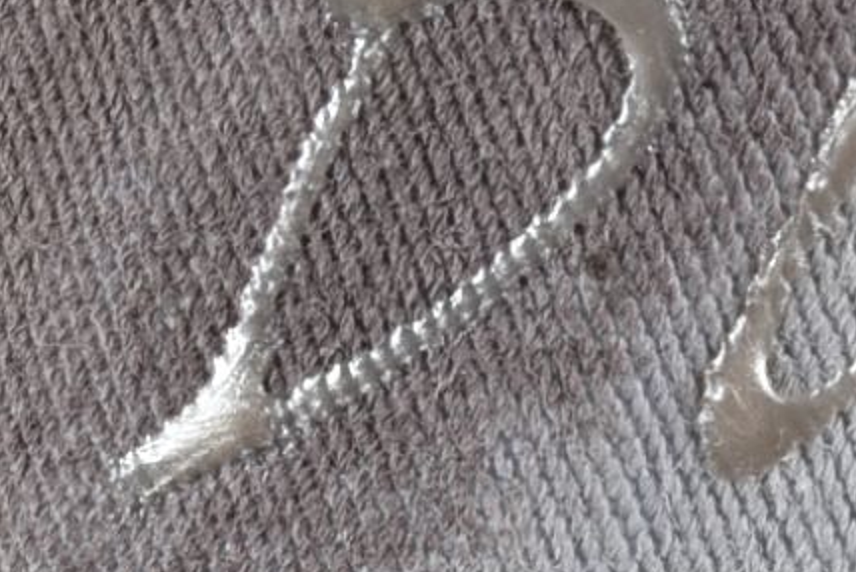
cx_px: 556
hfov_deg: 1.4
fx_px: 34904
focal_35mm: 1467
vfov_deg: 0.9
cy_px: 774
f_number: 18
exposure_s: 1/200
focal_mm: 140
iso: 200
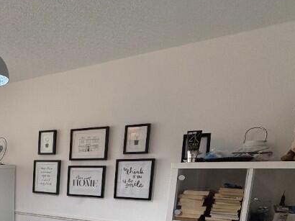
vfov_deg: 36.6
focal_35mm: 35
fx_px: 298
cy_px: 220
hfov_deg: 42.2
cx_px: -25
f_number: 2.2
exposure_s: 1/100
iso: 250
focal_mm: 2.22
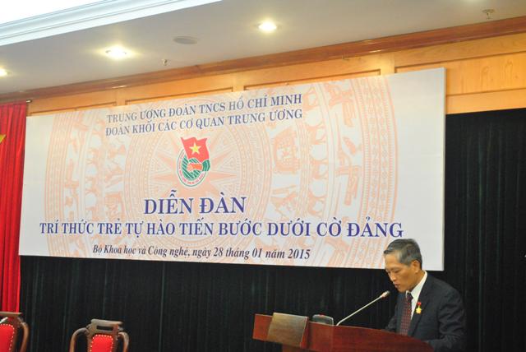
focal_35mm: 60
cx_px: 263
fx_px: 877
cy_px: 176
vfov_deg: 22.7
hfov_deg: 33.4
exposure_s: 1/30
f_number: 5.3
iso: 1400
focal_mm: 40
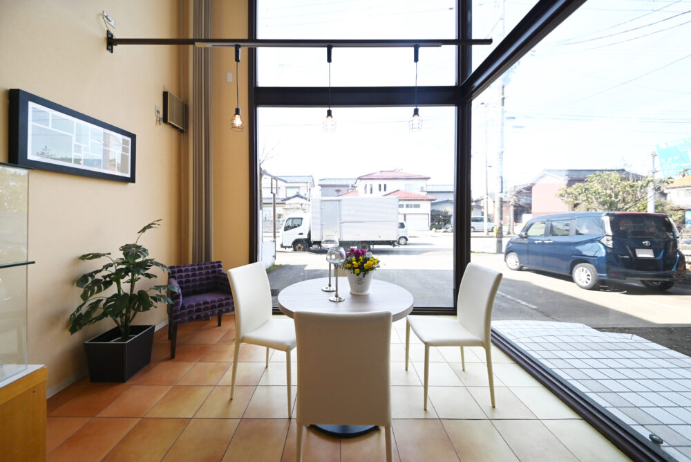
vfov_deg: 90.1
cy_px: 231
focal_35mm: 12
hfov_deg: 112.6
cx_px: 346
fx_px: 230
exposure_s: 1/640
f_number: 4.5
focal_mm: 12
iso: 500
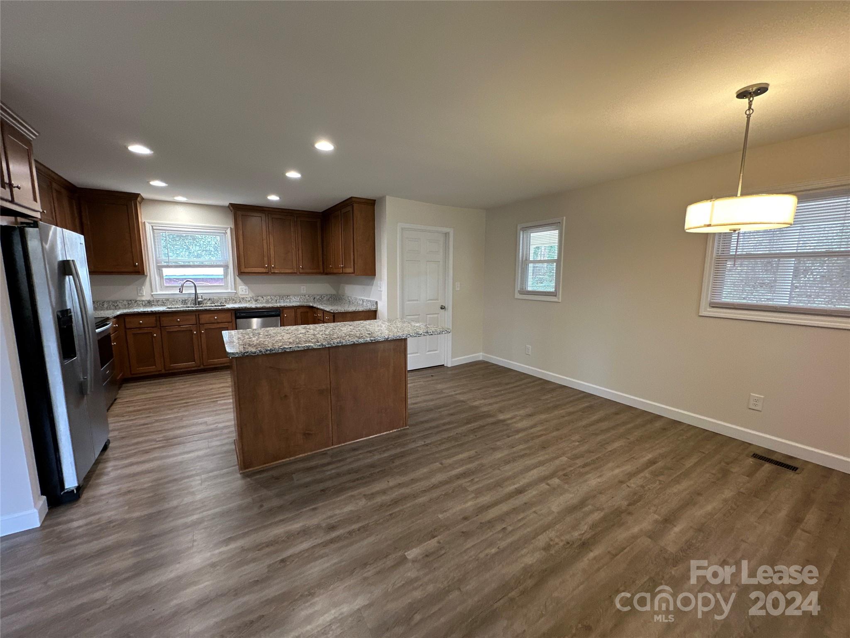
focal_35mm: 14
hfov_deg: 102.1
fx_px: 344
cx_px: 425
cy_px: 319
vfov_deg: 85.7
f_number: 2.2
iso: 320
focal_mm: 2.22
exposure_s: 1/60
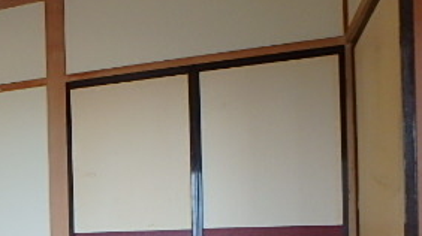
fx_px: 581
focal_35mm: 52
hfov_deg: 34.6
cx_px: -37
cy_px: 260
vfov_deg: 21.8
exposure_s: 1/60
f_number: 3.5
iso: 200
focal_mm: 3.7
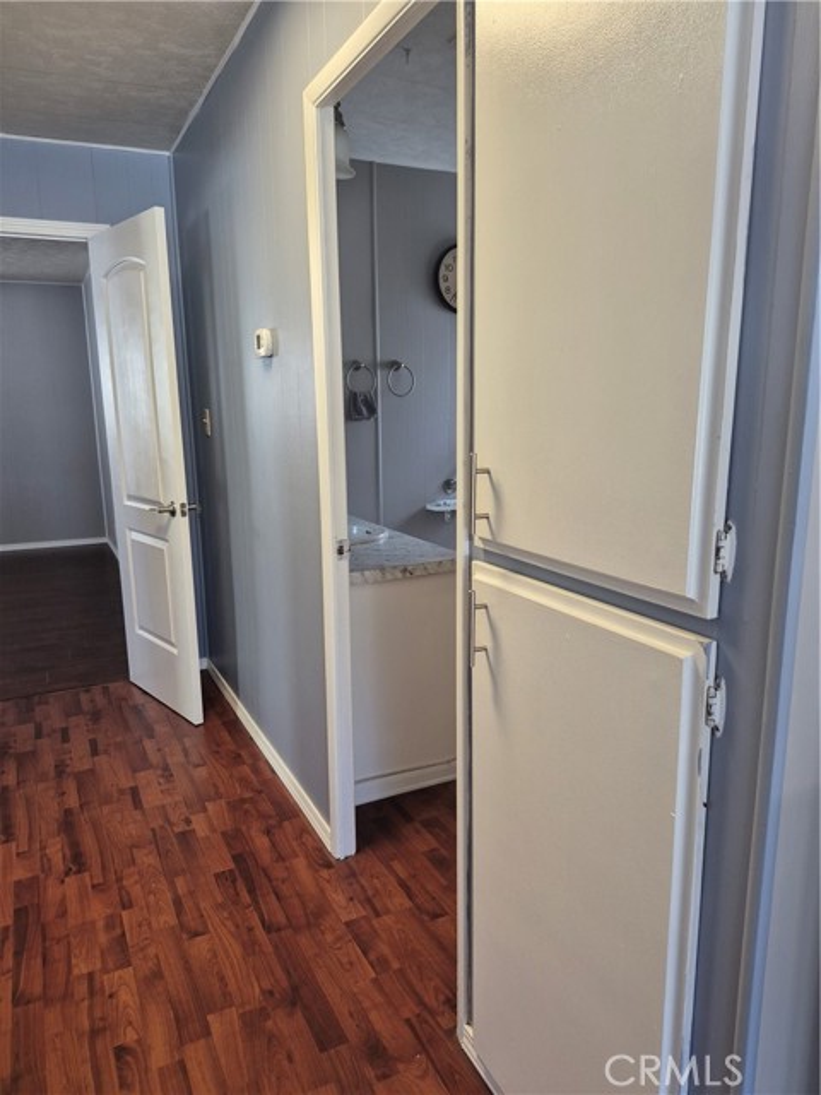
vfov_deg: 73.9
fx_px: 727
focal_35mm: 23
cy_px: 548
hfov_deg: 58.9
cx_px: 410
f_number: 1.8
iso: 200
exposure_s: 1/120
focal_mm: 5.4
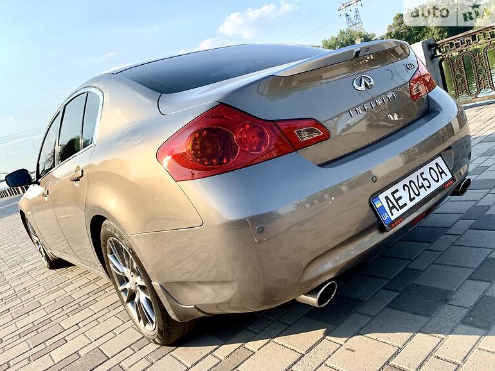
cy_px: 184
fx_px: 386
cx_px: 248
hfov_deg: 65.3
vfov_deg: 51.4
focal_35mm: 27
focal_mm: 4.2
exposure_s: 1/1235
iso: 25
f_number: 1.8
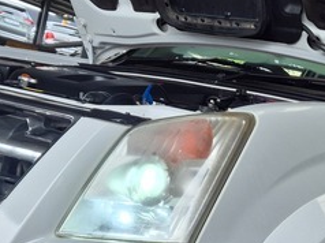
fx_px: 929
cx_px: 232
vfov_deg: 14.8
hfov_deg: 19.7
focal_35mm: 99
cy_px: 205
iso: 25
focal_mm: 5.4
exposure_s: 1/295
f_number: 1.8
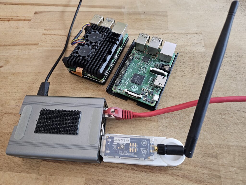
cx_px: 123
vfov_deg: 58.9
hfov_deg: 73.9
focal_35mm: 23
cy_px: 92
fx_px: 163
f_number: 1.8
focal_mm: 5.4
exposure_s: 1/25
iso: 500
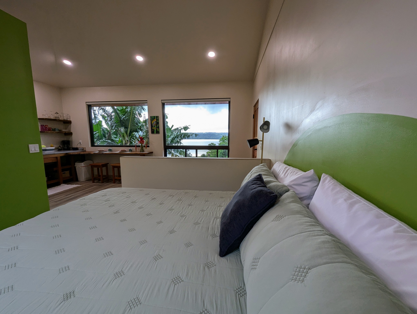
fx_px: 157
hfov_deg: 106.1
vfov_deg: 90.1
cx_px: 208
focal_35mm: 13
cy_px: 157
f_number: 2.2
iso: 79
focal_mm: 1.95
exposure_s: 1/120
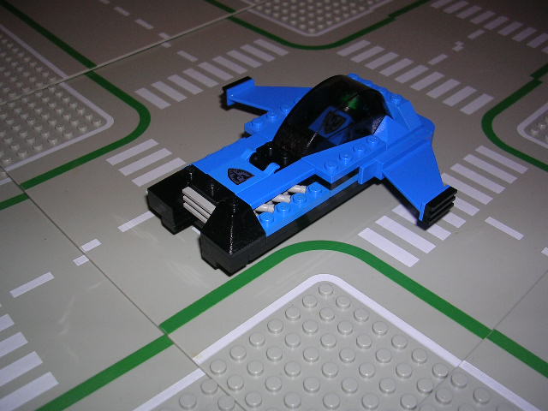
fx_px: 602
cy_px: 206
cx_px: 274
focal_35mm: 38
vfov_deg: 37.7
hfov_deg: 49.0
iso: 50
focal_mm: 5.8
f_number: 2.8
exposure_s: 1/60.1
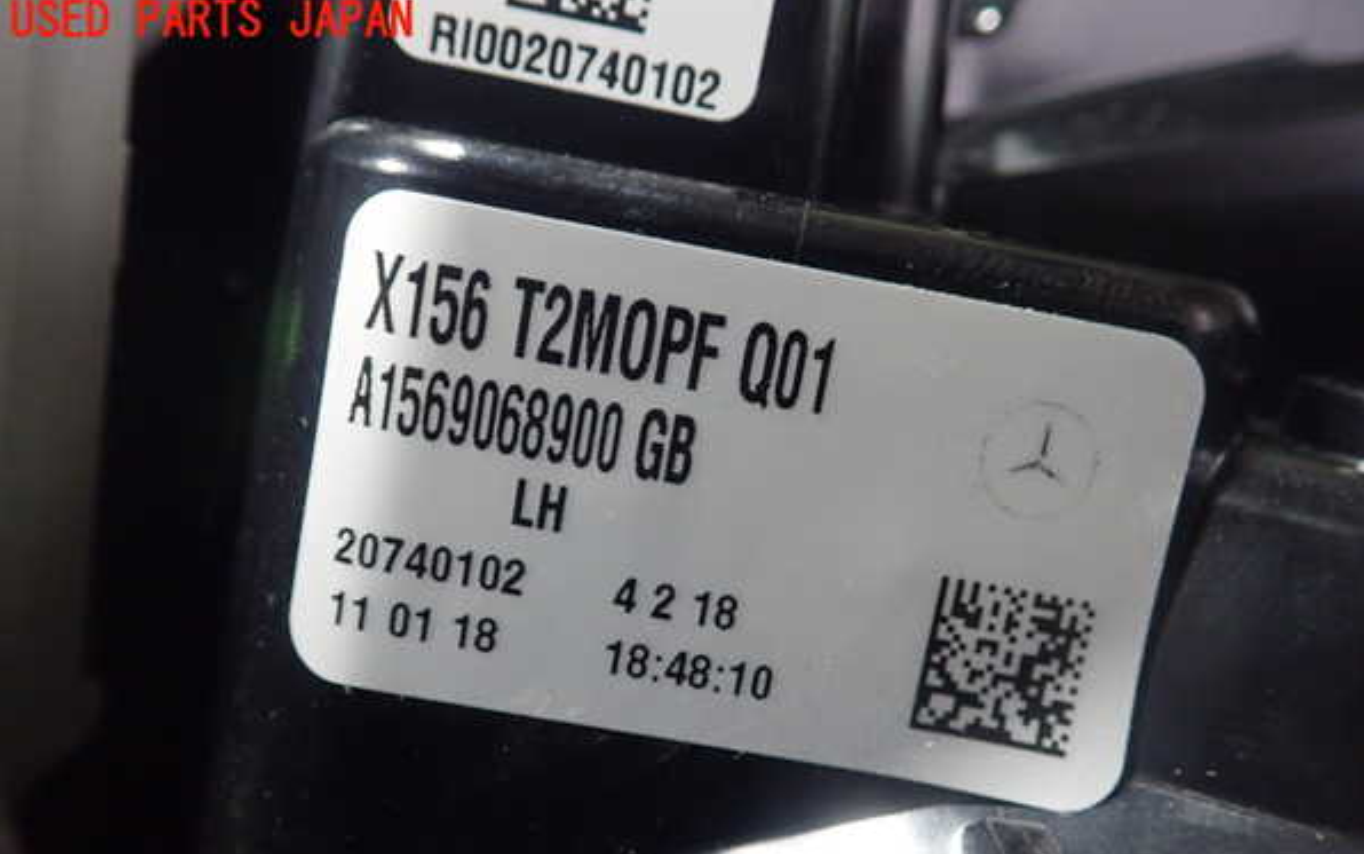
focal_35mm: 32
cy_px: 508
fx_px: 1190
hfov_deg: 59.6
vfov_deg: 39.3
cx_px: 684
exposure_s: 1/125
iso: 640
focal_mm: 5.5
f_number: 2.3
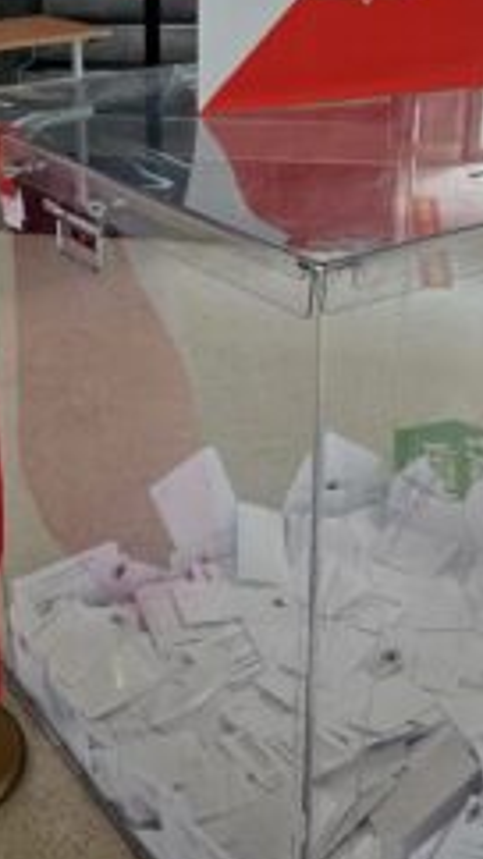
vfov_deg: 41.5
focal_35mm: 49
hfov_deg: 24.3
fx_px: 1116
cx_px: 151
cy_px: 279
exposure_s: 1/100
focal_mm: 5.4
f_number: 1.8
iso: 100
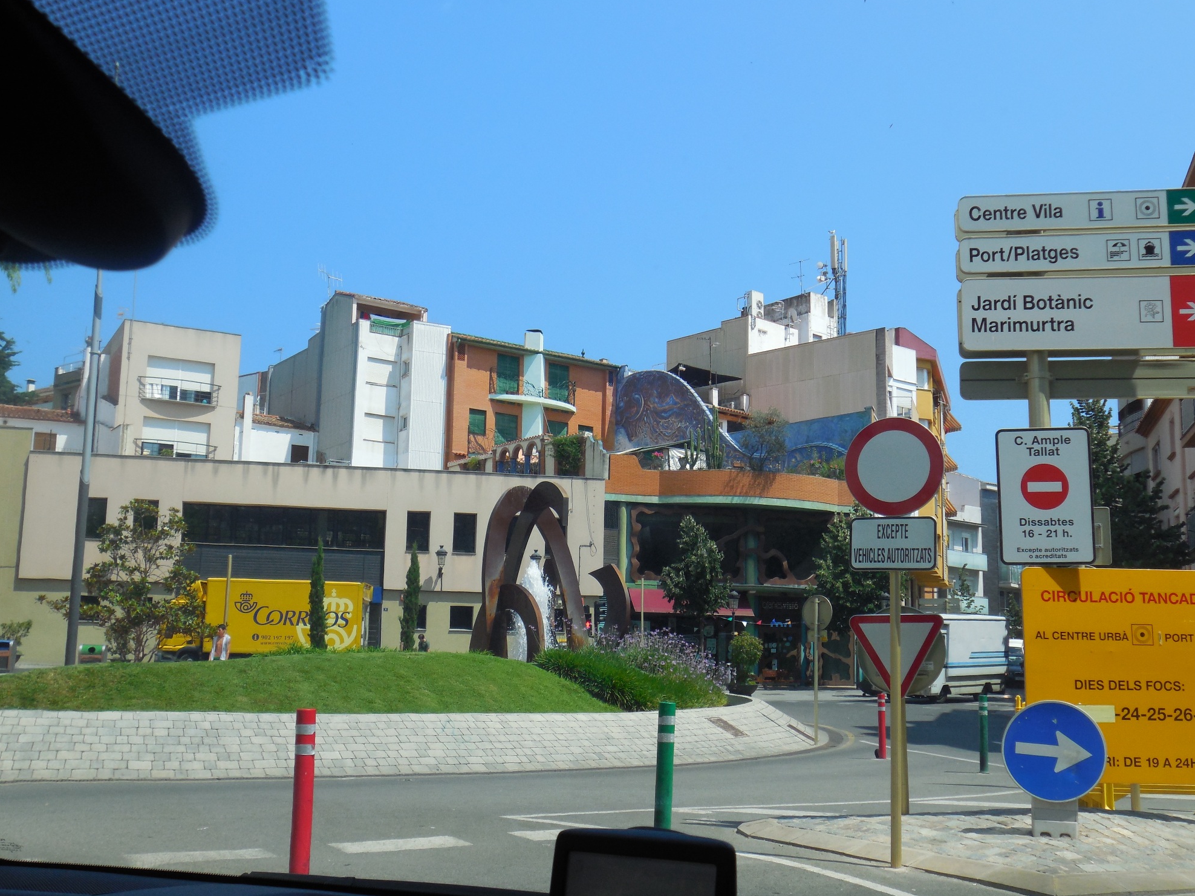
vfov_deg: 36.8
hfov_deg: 47.9
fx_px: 1346
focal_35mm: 39
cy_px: 453
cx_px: 592
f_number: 4.2
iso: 125
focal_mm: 6.8
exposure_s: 1/800
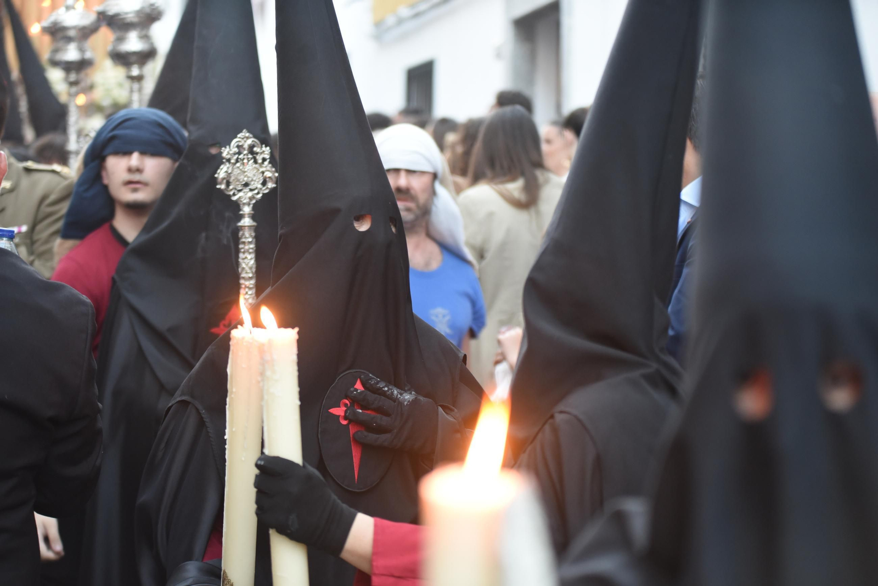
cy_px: 293
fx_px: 1708
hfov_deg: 28.8
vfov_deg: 19.5
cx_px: 439
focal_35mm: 70
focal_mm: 70
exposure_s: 1/100
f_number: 2.8
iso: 1800
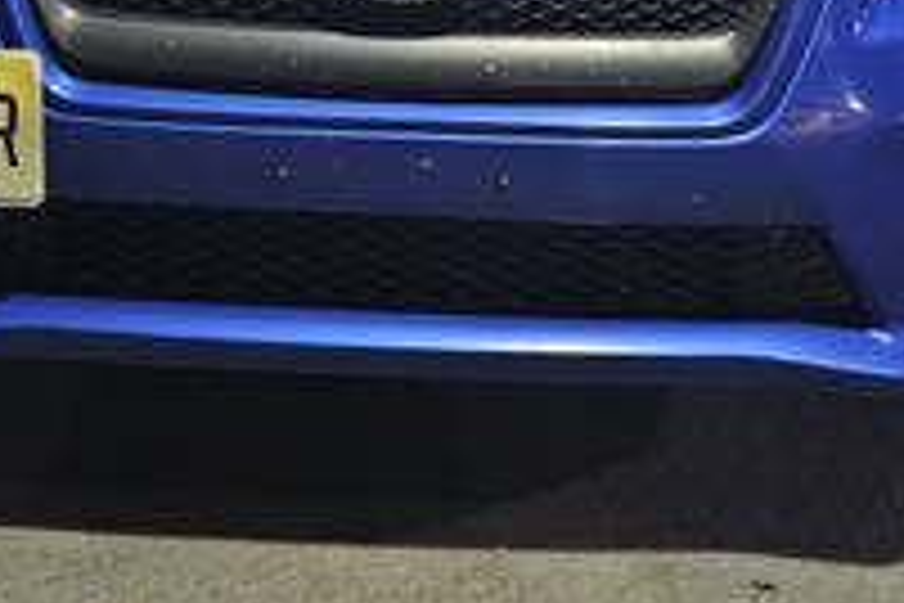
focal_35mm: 60
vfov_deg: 20.8
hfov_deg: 33.4
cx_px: 423
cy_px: -153
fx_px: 1507
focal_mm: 6.3
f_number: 1.7
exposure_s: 1/15
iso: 1250
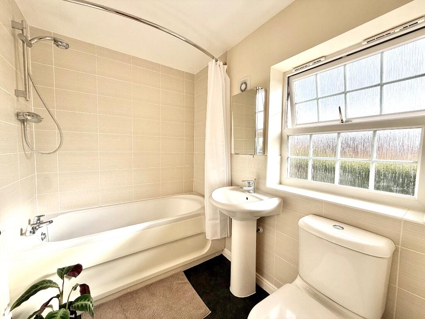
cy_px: 160
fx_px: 172
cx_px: 212
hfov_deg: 102.1
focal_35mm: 14
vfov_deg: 85.7
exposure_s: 1/237
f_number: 2.2
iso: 64
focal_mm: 2.22
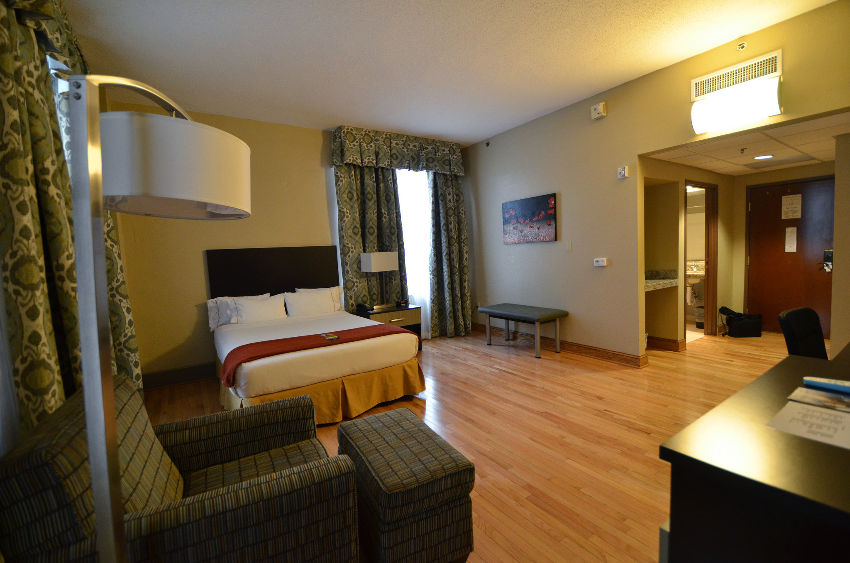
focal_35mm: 15
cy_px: 282
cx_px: 425
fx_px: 353
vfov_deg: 77.1
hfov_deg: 100.5
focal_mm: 10
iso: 900
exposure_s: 1/30
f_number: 3.5
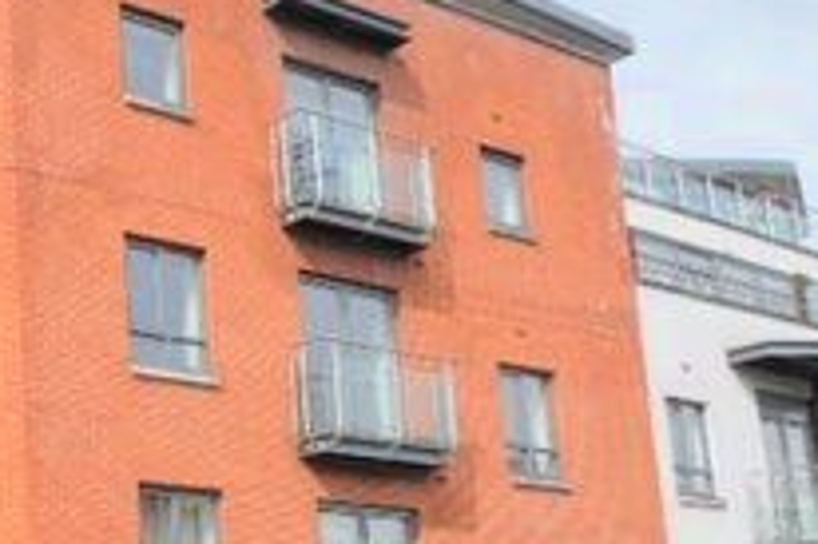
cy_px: 451
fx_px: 1158
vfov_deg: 25.9
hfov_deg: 32.4
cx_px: -155
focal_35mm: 51
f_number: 8
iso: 200
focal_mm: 10
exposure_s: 1/250
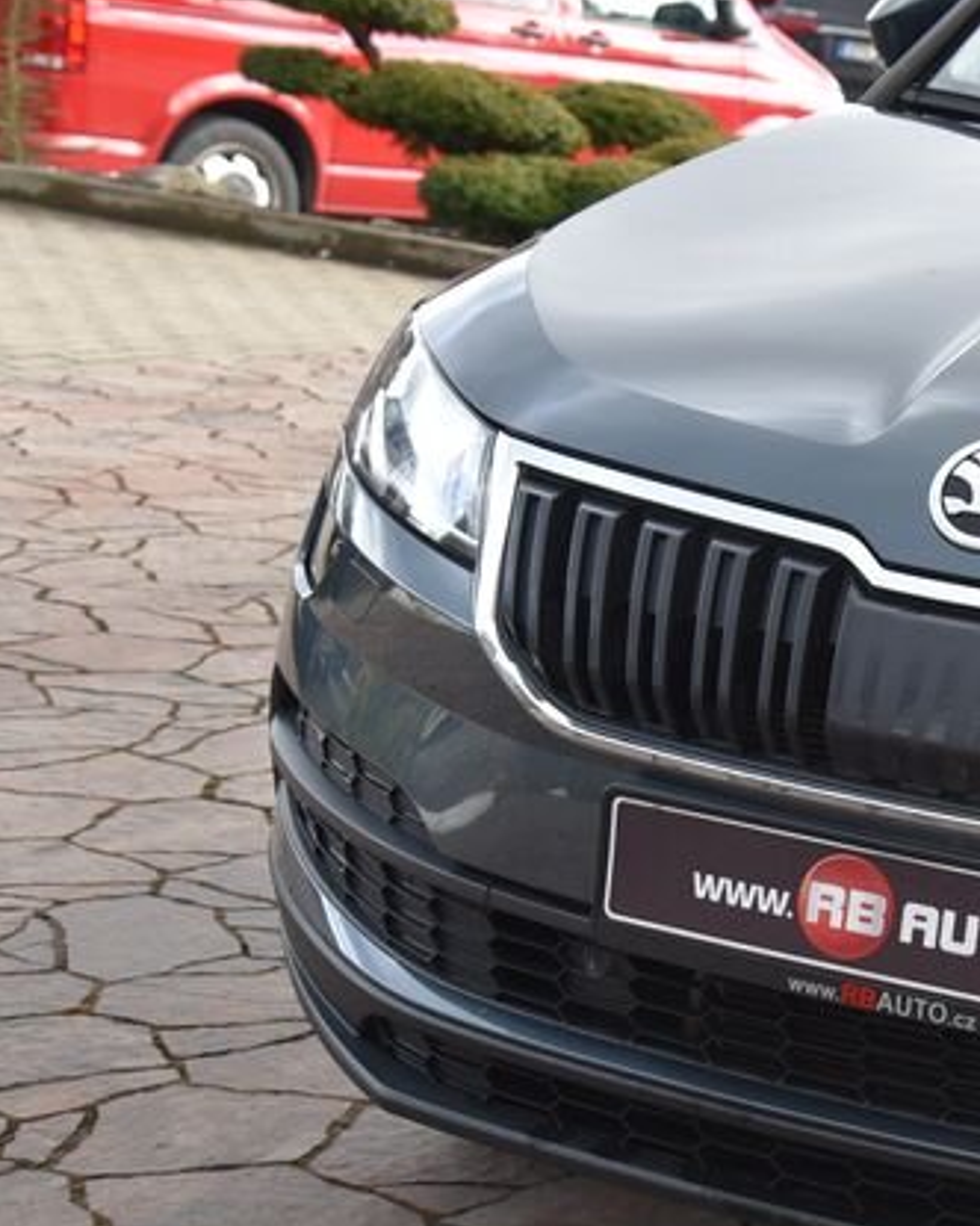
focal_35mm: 102
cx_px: 1455
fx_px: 3698
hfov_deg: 14.2
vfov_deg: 18.8
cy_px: 656
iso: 500
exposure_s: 1/125
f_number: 5.6
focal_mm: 44
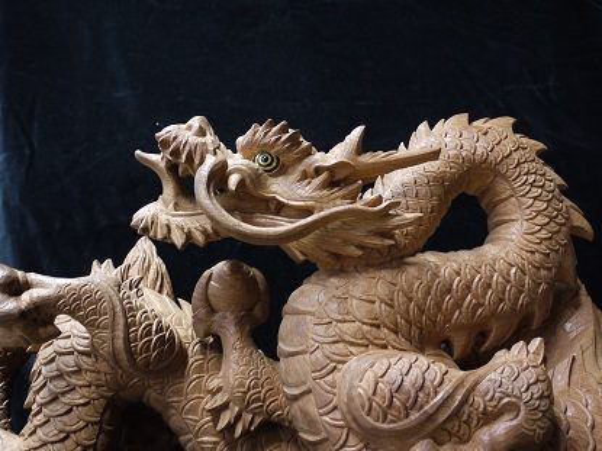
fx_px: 556
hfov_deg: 56.8
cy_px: 226
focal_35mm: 32
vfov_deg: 44.1
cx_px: 301
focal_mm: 16
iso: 400
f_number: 3.7
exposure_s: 1/10
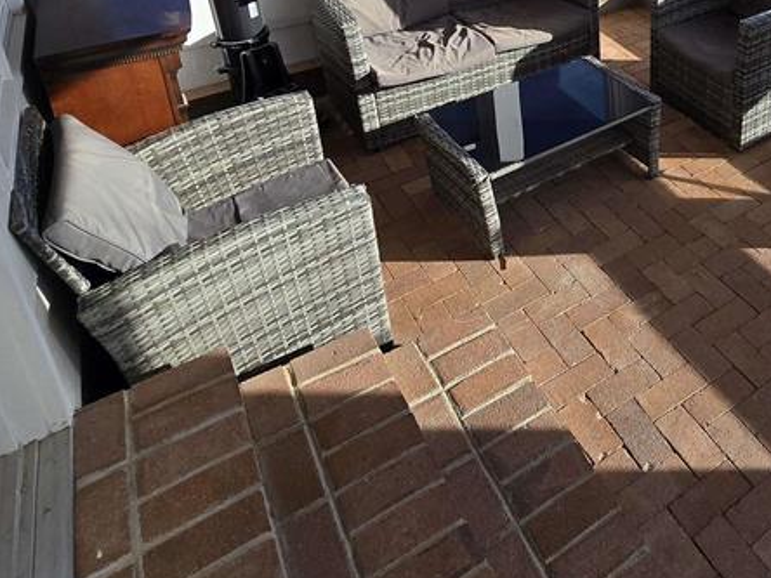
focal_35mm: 30
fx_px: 668
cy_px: -14
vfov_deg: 40.4
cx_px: 679
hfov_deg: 53.3
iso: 50
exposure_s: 1/1307
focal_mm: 2.2
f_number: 2.2
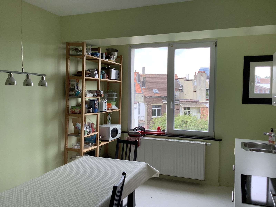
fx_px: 247
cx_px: 138
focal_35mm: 31
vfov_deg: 45.4
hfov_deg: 58.4
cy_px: 104
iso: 32
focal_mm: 3.3
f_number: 2.4
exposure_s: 1/100
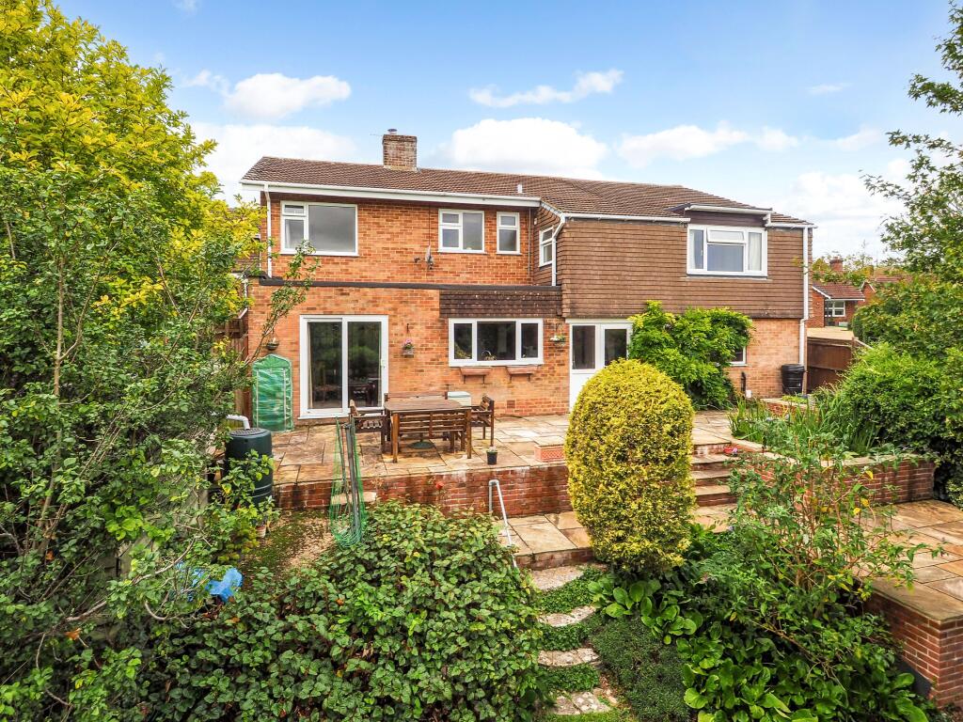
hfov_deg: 87.8
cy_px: 361
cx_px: 482
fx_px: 501
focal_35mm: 18
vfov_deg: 71.6
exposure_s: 1/200
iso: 200
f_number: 6.3
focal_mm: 9
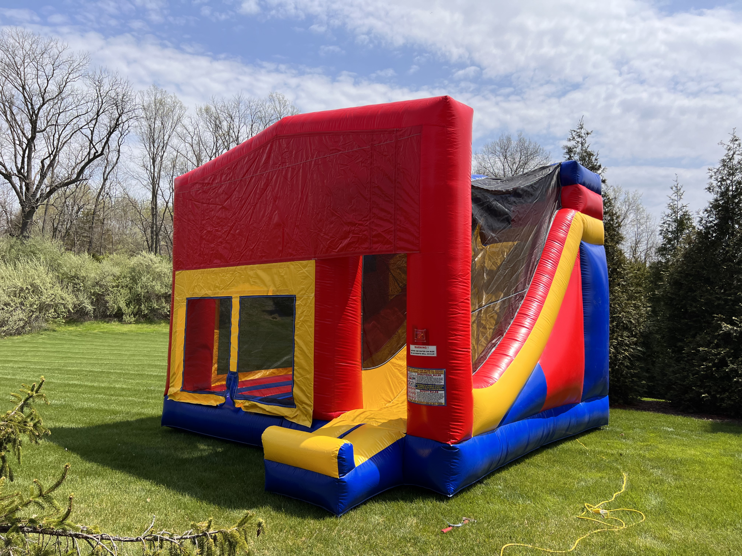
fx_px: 557
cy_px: 278
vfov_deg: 53.1
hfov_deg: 67.3
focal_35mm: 26
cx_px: 371
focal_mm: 5.7
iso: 50
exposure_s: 1/4274
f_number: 1.5
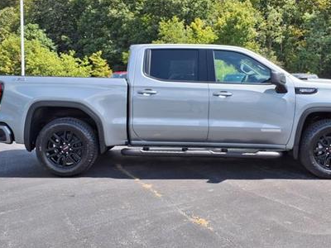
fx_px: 325
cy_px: 102
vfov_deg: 41.6
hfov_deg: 53.8
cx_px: 184
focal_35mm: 34
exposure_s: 1/909
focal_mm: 3.58
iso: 40
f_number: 1.9
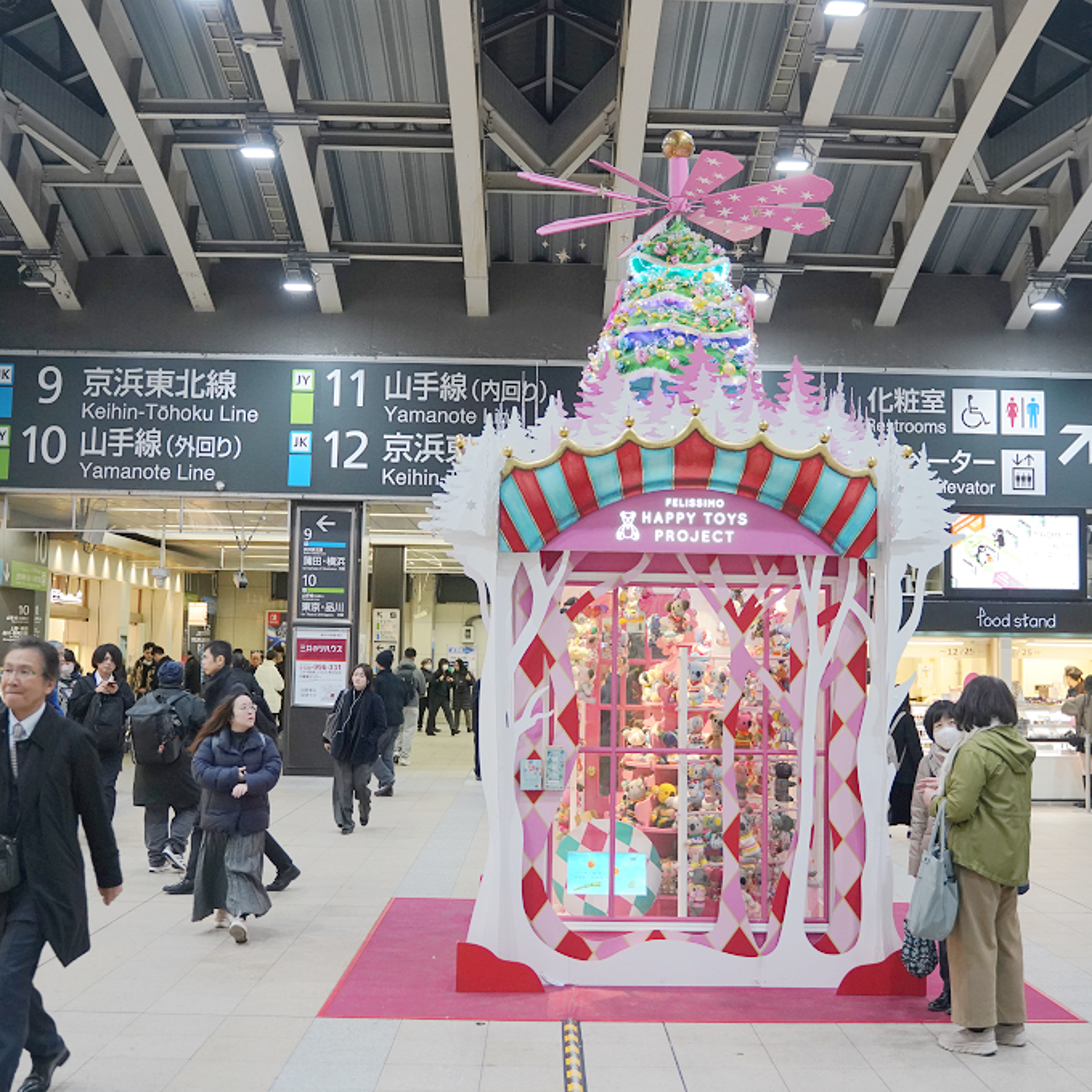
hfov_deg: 40.0
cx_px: 589
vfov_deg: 40.0
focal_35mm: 42
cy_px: 496
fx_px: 1499
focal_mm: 28
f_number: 2.8
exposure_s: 1/160
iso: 1600
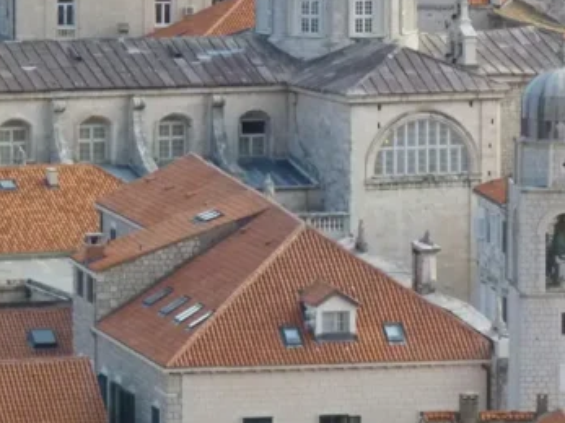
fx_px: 7261
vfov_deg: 3.3
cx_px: 298
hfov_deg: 4.5
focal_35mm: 445
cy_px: 99
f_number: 3.7
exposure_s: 1/200
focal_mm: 35.6
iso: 400
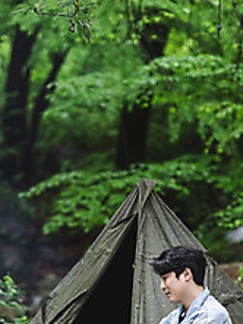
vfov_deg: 7.8
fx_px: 2356
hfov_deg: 5.9
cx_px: 105
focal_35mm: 252
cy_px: 262
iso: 800
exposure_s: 1/320
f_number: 2.8
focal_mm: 145
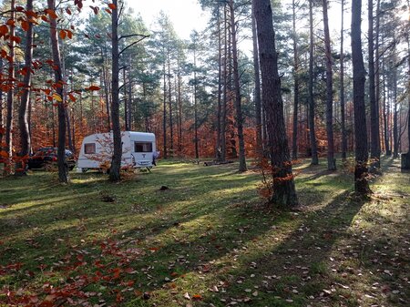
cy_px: 154
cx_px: 205
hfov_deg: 63.5
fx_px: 331
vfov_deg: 49.7
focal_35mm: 28
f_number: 1.79
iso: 100
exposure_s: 1/286
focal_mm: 4.74
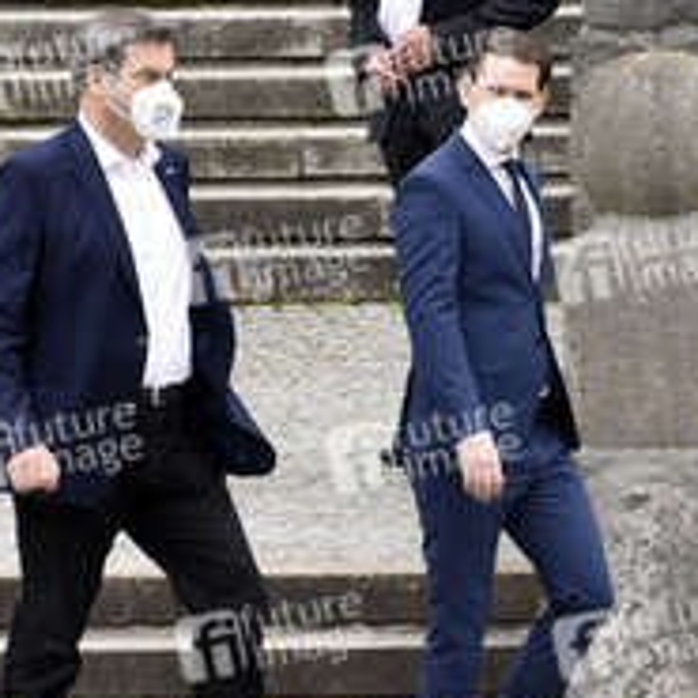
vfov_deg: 2.8
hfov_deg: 2.8
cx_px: 323
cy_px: 355
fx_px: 14167
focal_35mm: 621
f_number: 10
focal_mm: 300
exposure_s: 1/160
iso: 400
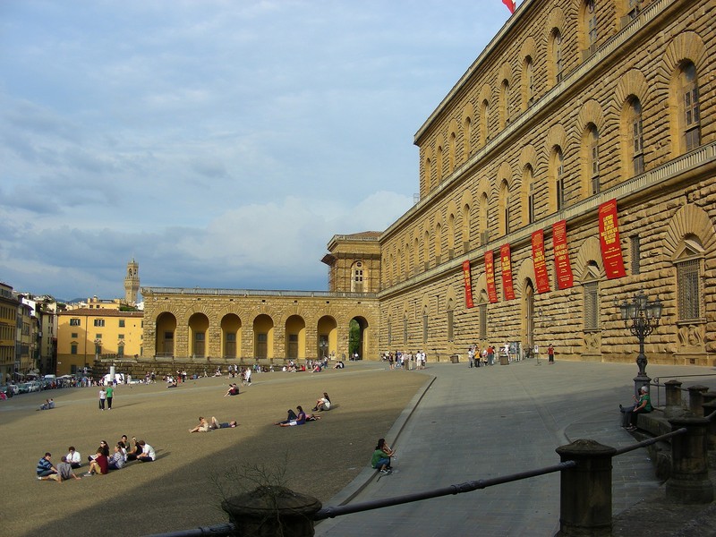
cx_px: 358
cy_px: 268
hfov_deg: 49.0
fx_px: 786
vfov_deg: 37.7
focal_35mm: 38
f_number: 4
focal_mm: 6.3
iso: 50
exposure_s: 1/246
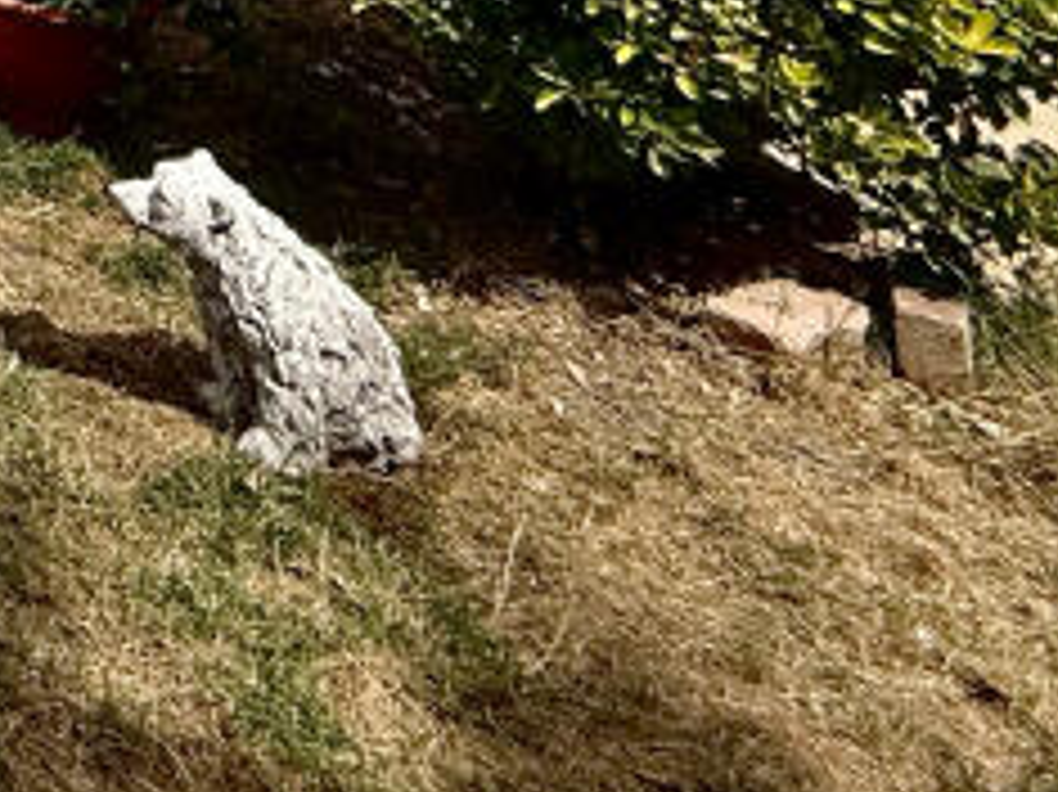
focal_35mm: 61
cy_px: -801
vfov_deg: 17.3
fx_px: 1863
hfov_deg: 21.9
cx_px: -779
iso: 50
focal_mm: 2.22
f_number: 2.2
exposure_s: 1/2841
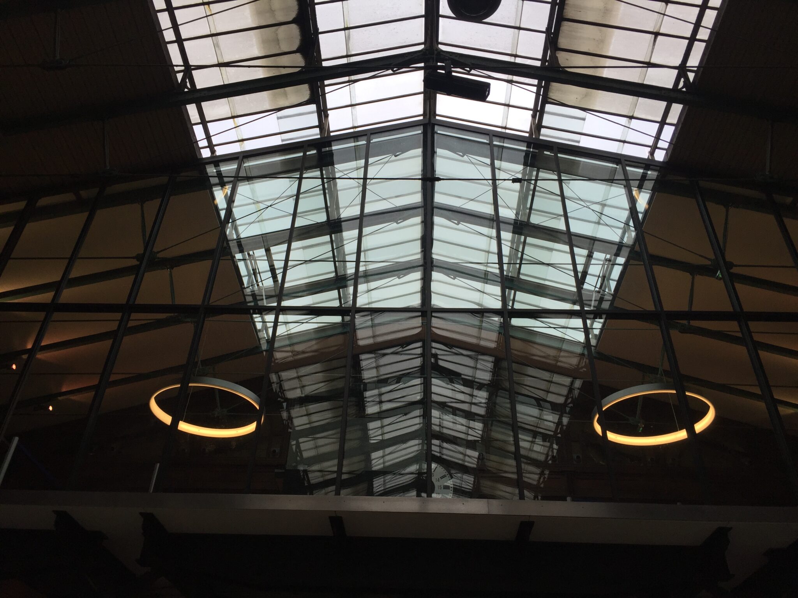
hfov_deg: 61.7
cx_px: 399
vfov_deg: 48.2
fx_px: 669
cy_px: 299
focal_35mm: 29
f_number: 2.2
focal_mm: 4.15
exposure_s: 1/465
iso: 32
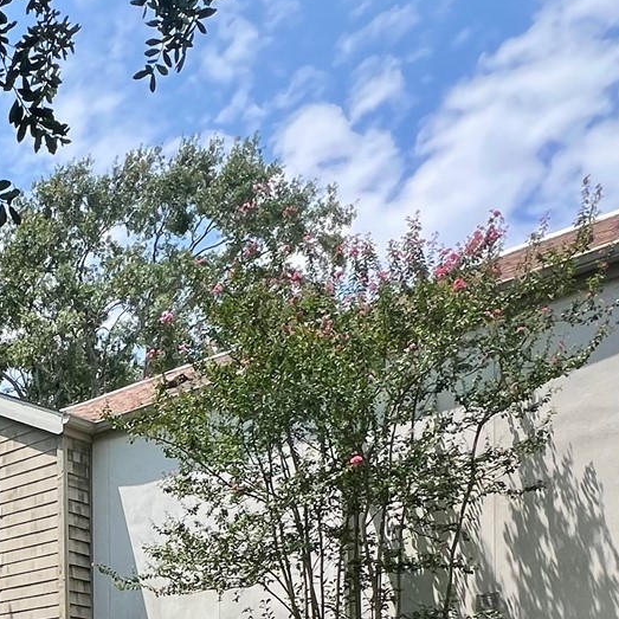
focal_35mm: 45
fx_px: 910
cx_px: -178
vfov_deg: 30.8
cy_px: 770
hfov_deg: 30.1
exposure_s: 1/1130
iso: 32
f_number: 1.8
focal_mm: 1.57
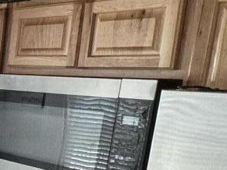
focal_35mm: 86
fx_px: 564
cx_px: -290
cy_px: 167
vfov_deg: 16.8
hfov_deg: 15.3
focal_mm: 2.22
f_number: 2.2
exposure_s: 1/120
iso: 125
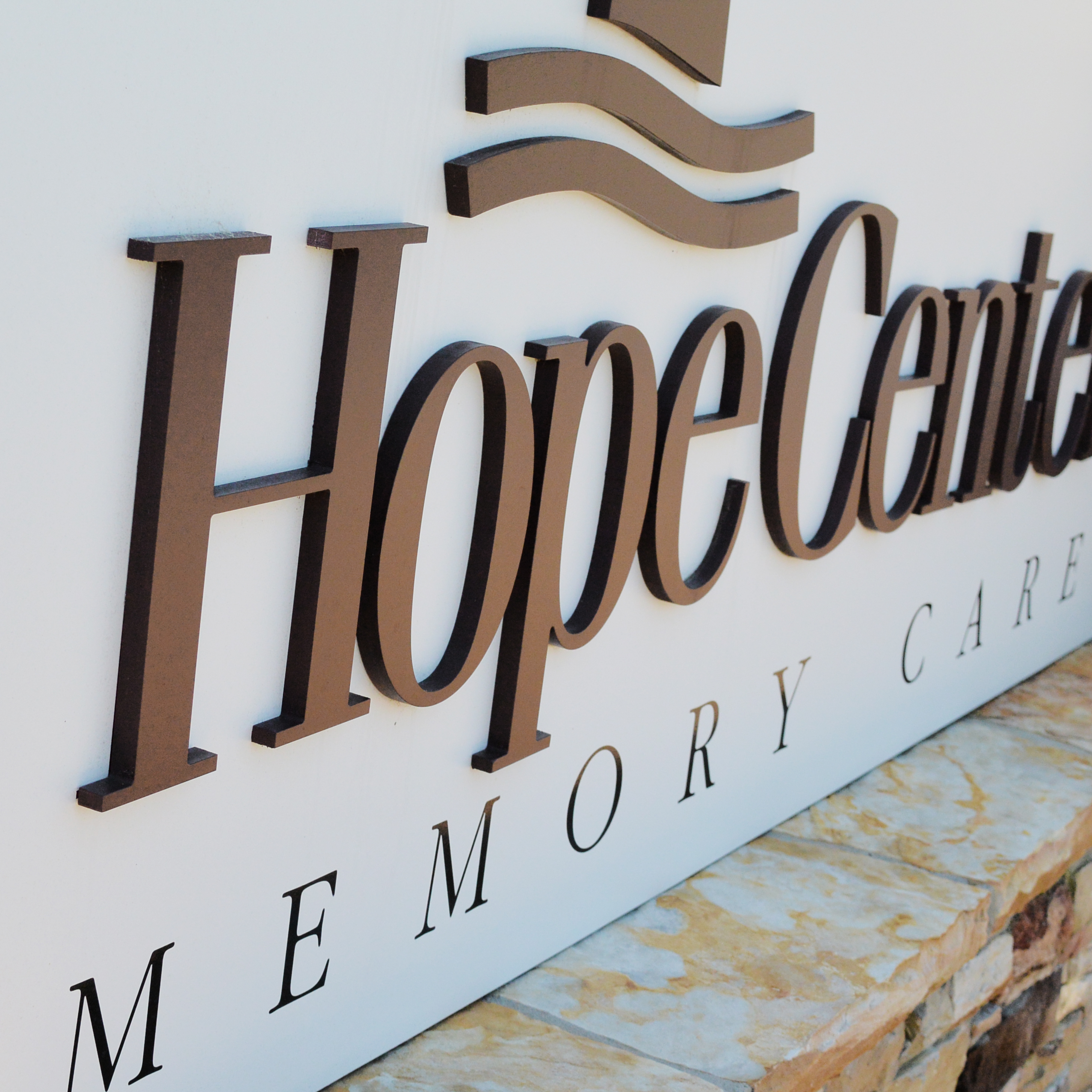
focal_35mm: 66
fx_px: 2356
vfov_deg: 26.1
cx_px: 510
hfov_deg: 26.1
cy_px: 559
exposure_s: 1/1000
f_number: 4
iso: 160
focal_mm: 18.5
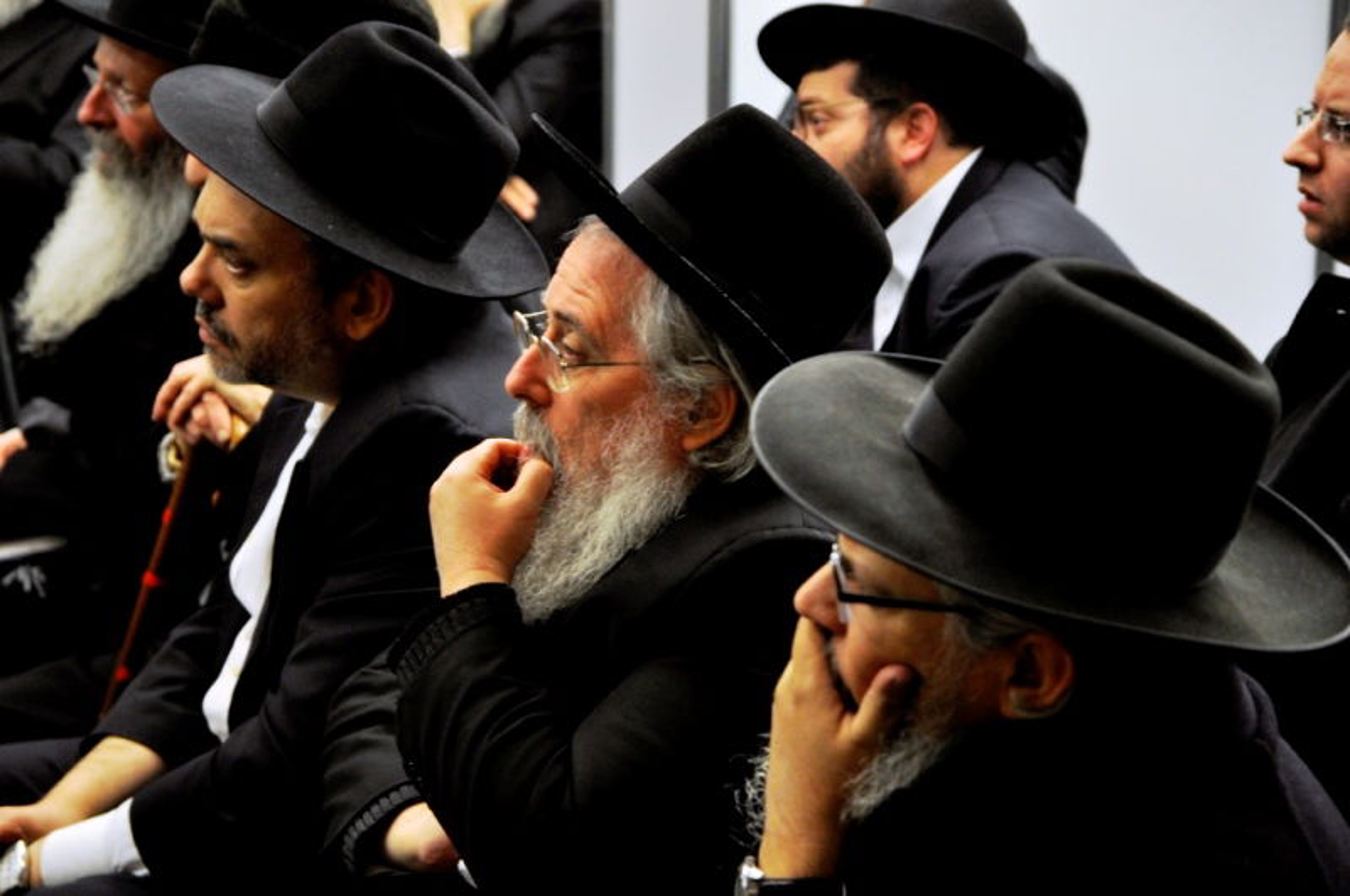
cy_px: 448
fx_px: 3932
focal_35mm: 105
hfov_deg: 19.5
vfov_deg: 13.0
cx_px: 675
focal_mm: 70
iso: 800
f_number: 4
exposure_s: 1/30
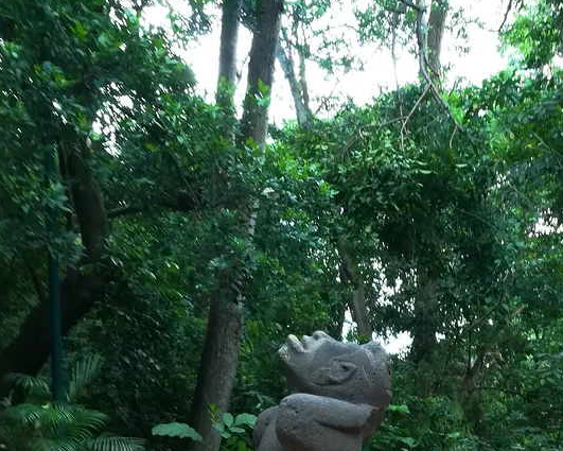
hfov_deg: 36.6
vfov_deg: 26.2
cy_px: 553
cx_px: 296
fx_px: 850
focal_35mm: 51
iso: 160
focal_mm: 3.83
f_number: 2.2
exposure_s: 1/33.3
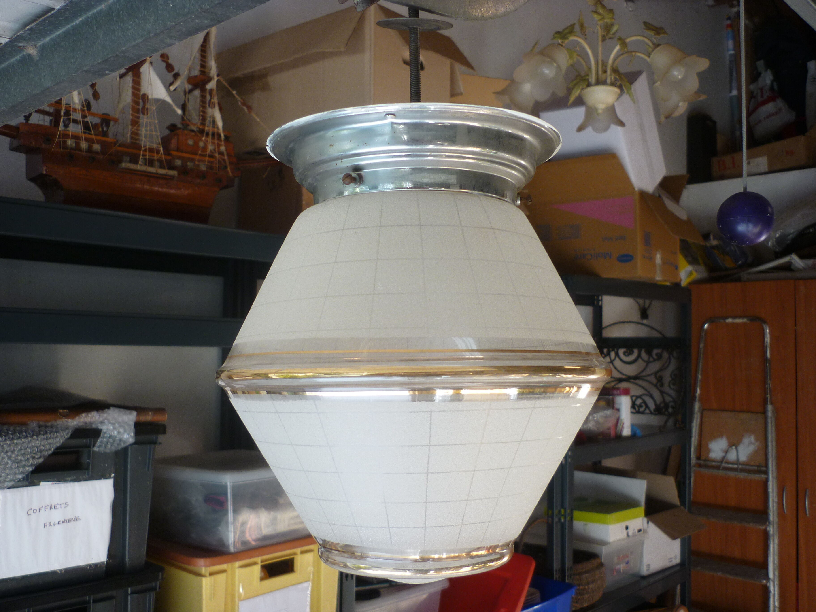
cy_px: 306
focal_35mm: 33
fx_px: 778
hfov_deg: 55.4
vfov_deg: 42.9
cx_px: 408
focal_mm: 5.5
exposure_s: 1/40
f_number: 2.8
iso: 80
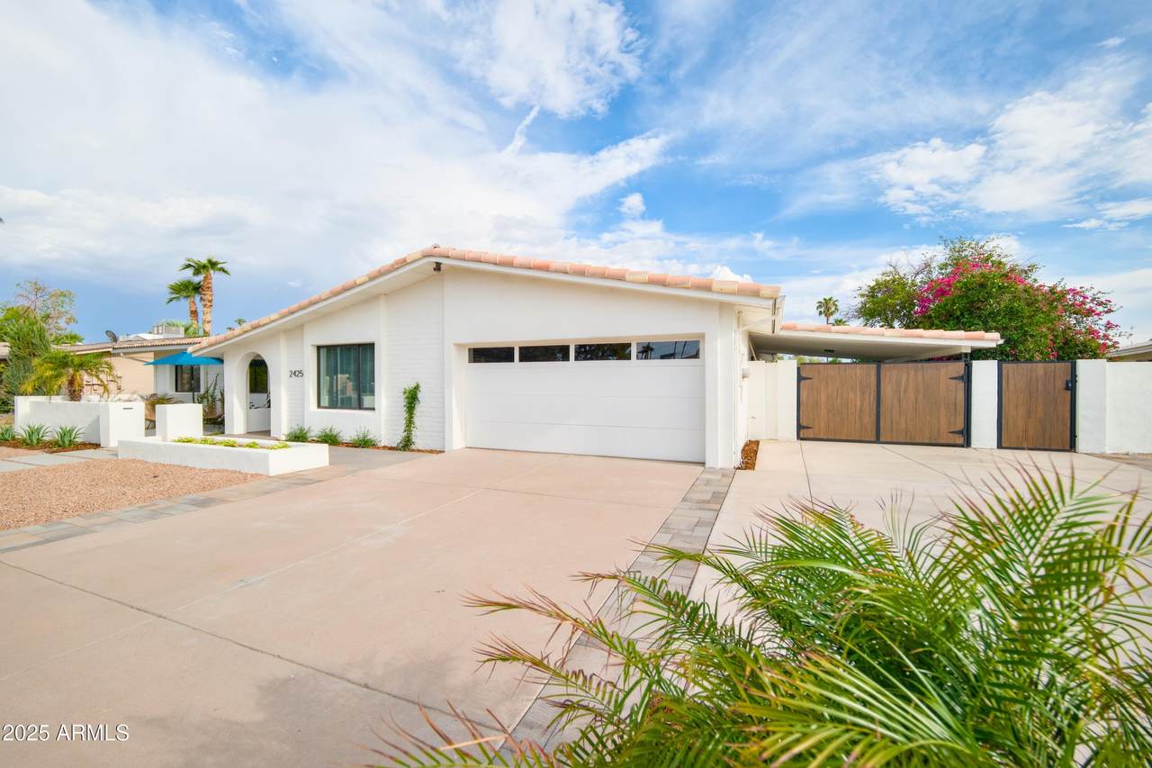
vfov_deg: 81.2
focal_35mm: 14
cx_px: 576
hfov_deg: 104.3
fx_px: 448
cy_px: 384
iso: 100
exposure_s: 1/1600
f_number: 4
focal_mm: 14
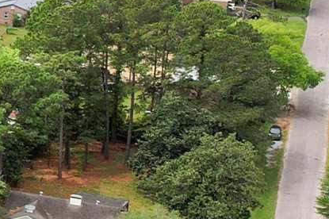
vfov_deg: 8.3
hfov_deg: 10.4
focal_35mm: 163
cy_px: -22
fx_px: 1488
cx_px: -522
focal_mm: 8.38
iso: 110
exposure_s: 1/500
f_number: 2.8
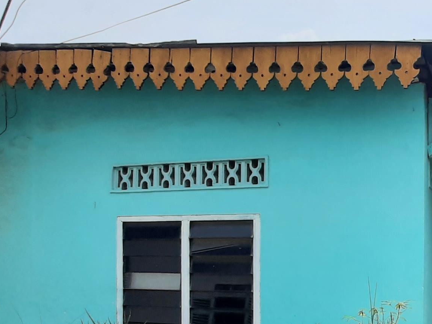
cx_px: 364
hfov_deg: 46.6
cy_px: 235
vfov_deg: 37.9
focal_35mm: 37
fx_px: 462
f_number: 2.2
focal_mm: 1.42
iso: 40
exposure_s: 1/1634
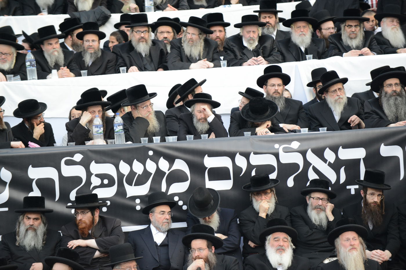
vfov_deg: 6.9
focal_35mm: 200
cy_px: 135
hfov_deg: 10.3
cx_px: 203
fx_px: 2255
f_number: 5
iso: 1250
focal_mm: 200
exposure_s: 1/400
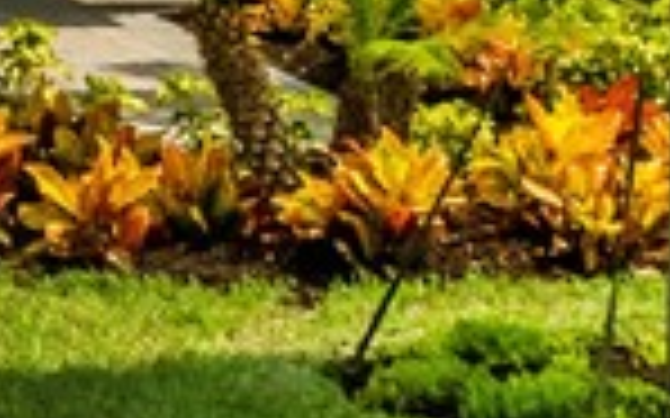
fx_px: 4727
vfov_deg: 5.0
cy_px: -346
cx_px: -659
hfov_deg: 7.8
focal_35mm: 259
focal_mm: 35
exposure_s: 1/2500
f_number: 8
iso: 2000
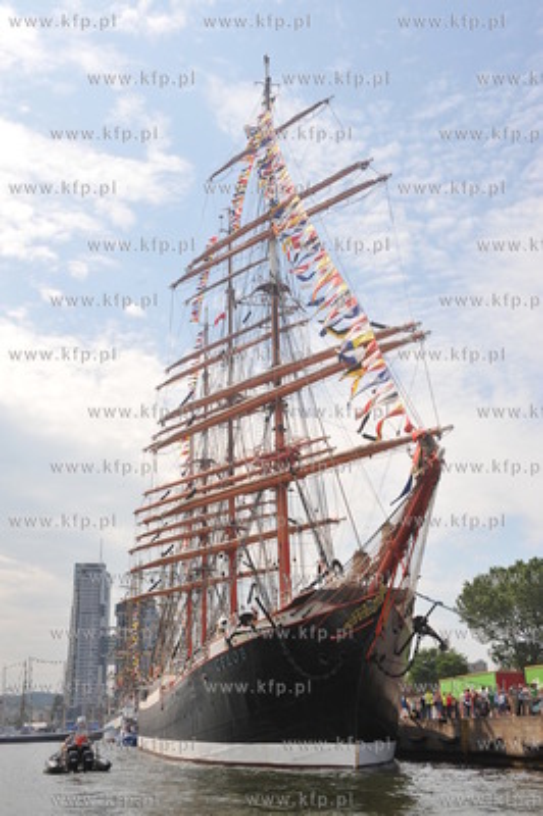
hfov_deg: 33.3
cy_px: 408
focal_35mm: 40
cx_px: 272
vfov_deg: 48.5
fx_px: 906
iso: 500
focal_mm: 40
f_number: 8
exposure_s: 1/1600
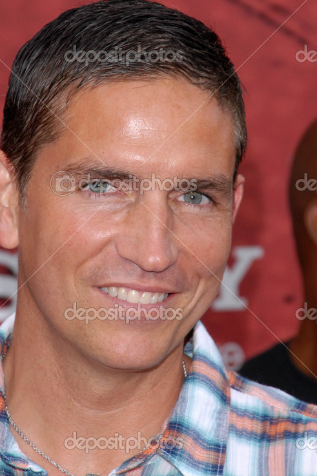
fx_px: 5510
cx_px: 124
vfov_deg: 4.9
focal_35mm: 417
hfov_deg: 3.3
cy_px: 184
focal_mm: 200
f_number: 9
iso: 500
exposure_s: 1/250
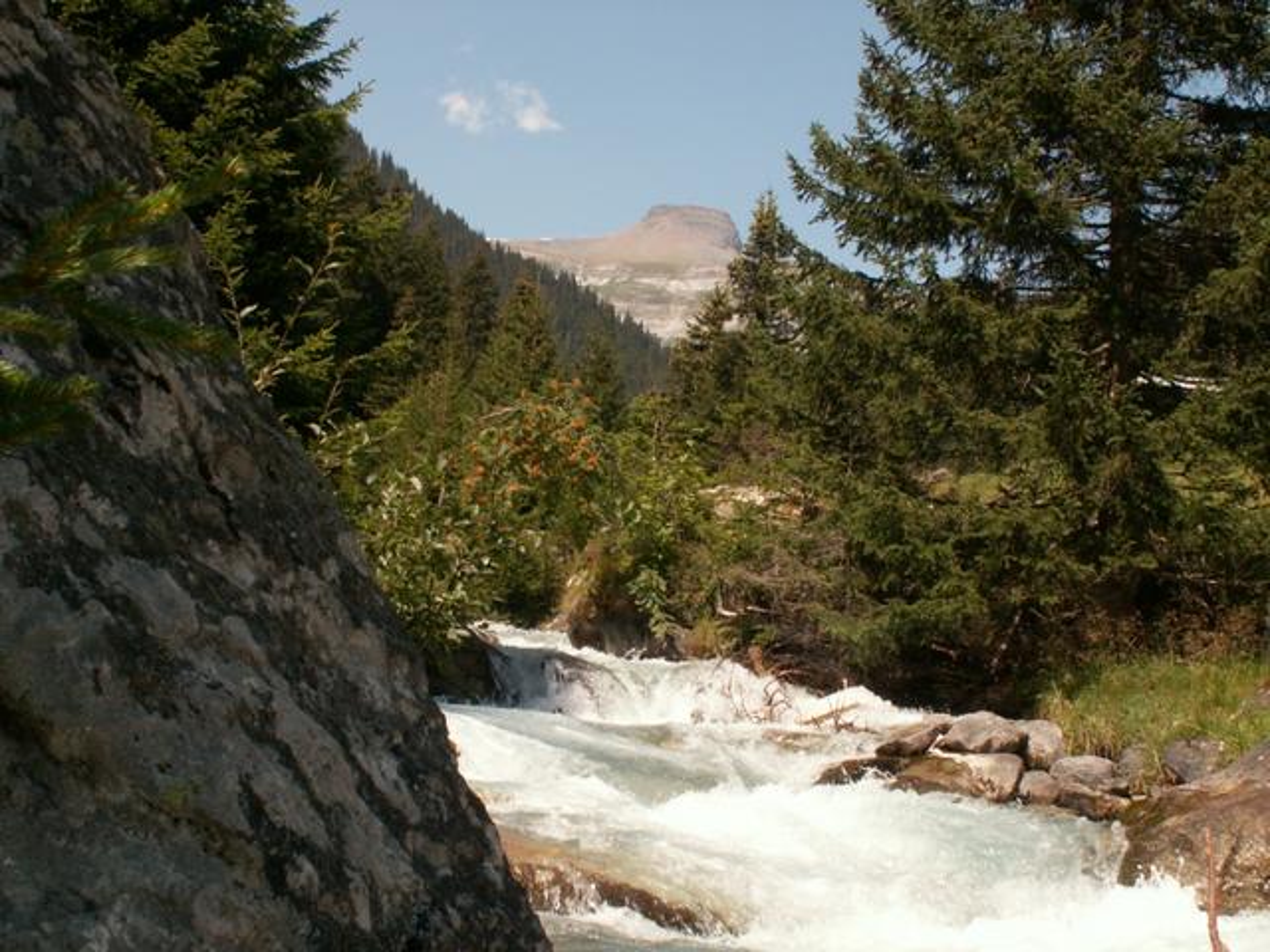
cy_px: 476
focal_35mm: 53
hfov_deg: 36.2
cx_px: 635
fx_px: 1944
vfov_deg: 27.5
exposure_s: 1/125
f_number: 7.1
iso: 50
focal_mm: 8.79
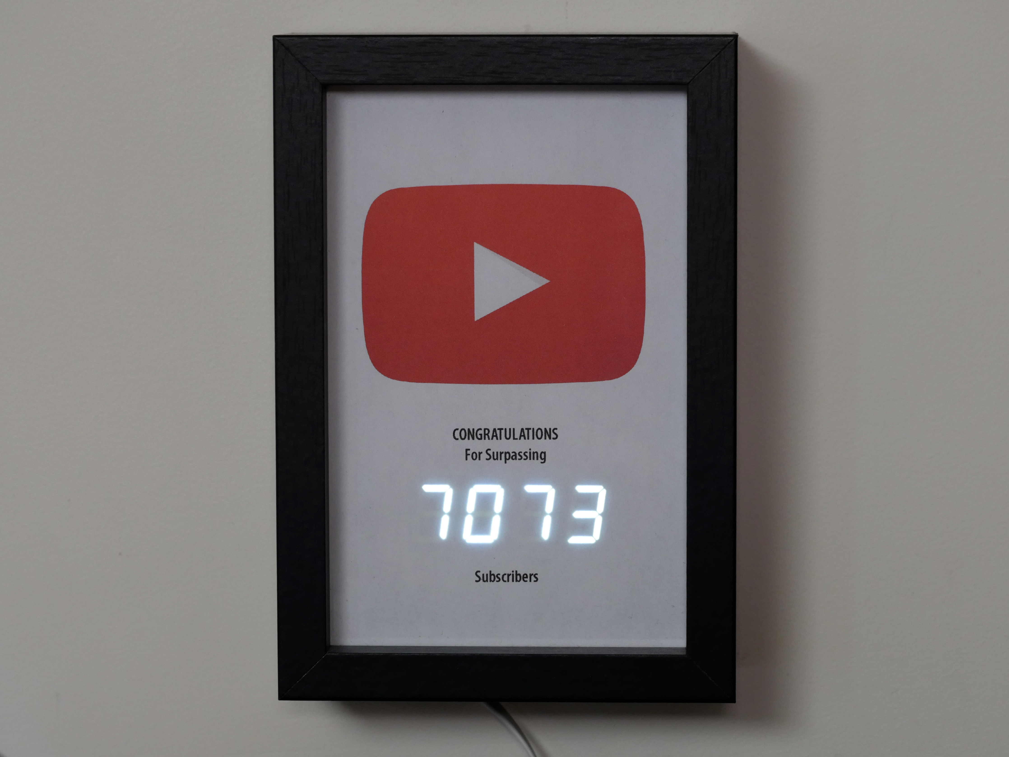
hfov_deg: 16.4
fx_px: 3498
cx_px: 504
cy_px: 378
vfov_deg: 12.3
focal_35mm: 120
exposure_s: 1/25
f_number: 4
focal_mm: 60
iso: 800
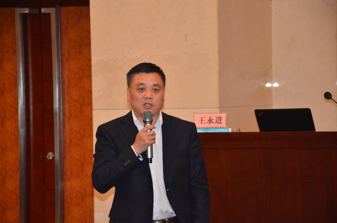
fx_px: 1471
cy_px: 112
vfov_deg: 8.7
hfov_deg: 13.1
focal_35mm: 158
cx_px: 168
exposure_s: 1/60
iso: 800
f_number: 5.6
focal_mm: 105
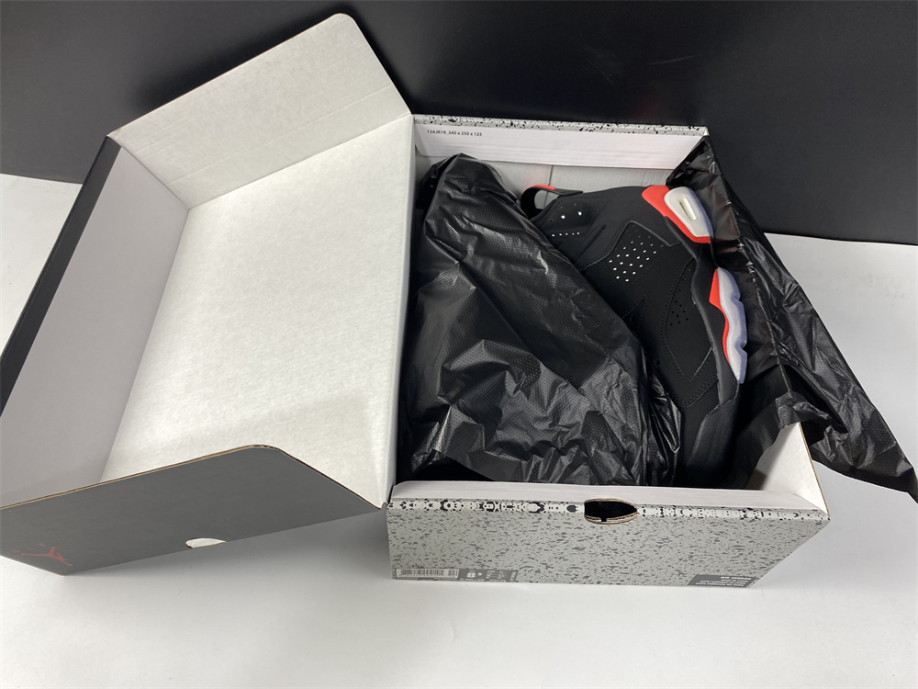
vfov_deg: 53.1
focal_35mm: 26
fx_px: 690
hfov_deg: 67.3
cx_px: 459
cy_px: 344
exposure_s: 1/100
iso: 64
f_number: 1.8
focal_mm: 4.25
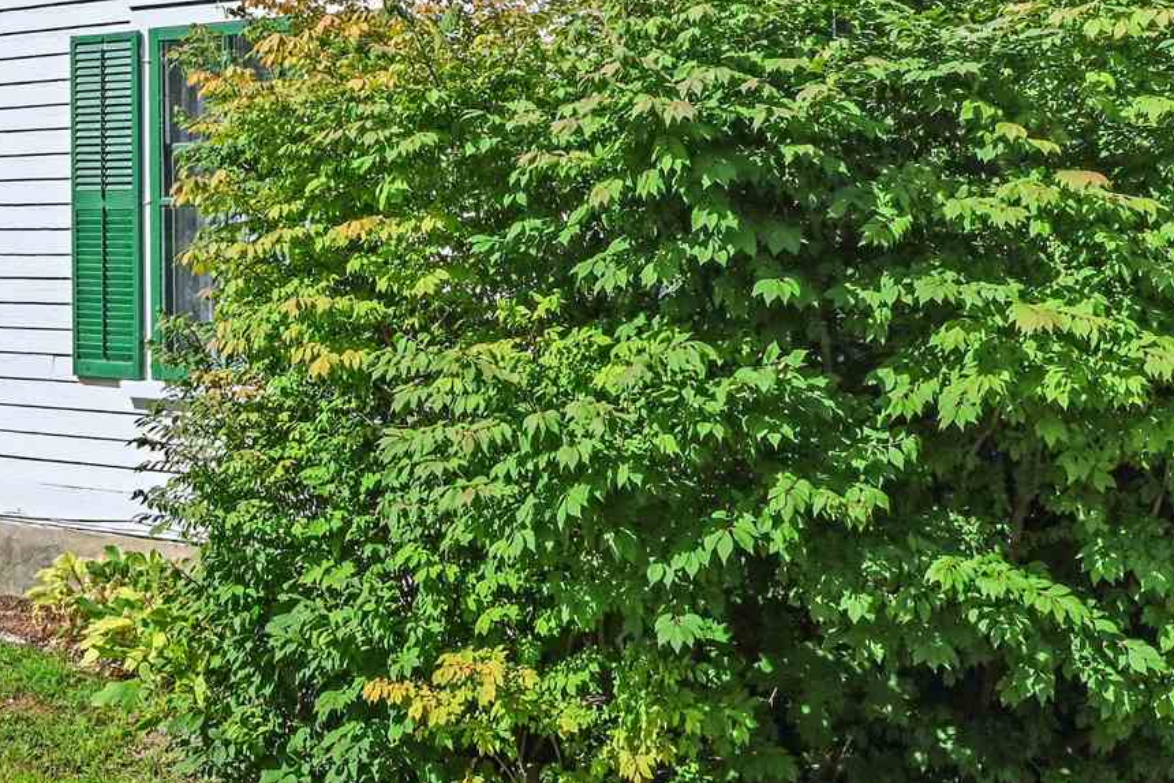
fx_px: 1630
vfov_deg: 25.6
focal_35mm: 50
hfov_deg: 38.3
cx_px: 254
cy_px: -8
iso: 400
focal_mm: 14
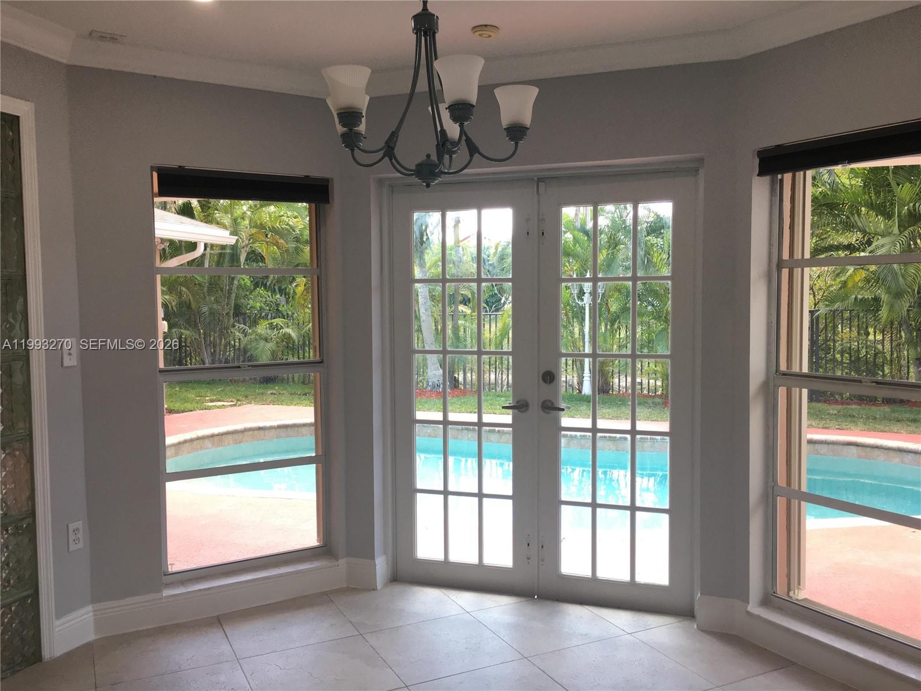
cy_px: 346
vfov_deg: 48.2
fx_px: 772
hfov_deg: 61.7
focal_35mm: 29
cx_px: 460
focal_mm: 4.15
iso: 40
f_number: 2.2
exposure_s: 1/120
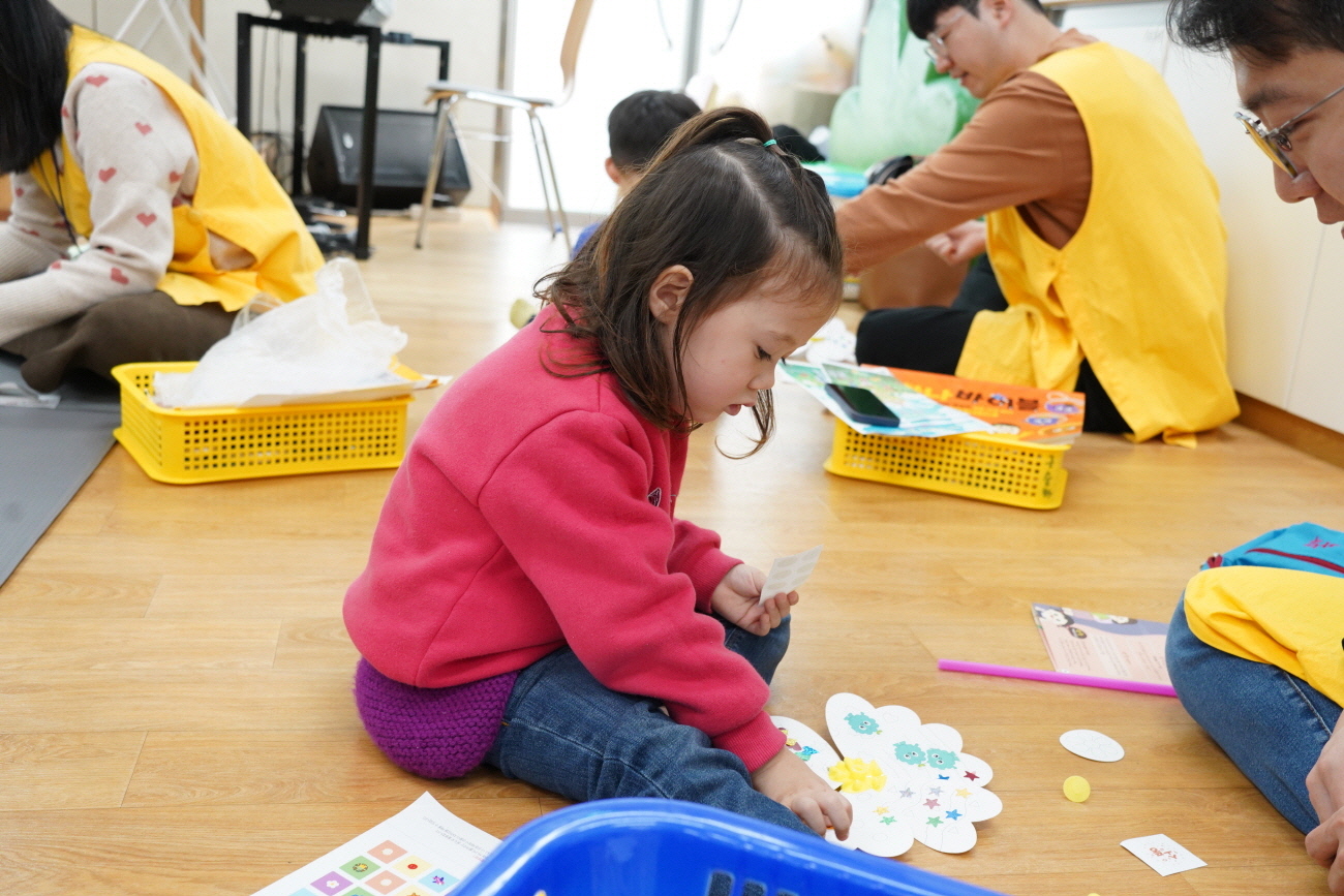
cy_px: 448
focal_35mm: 36
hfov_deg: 53.1
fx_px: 1344
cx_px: 672
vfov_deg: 36.9
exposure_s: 1/80
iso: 2500
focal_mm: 36
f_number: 5.6
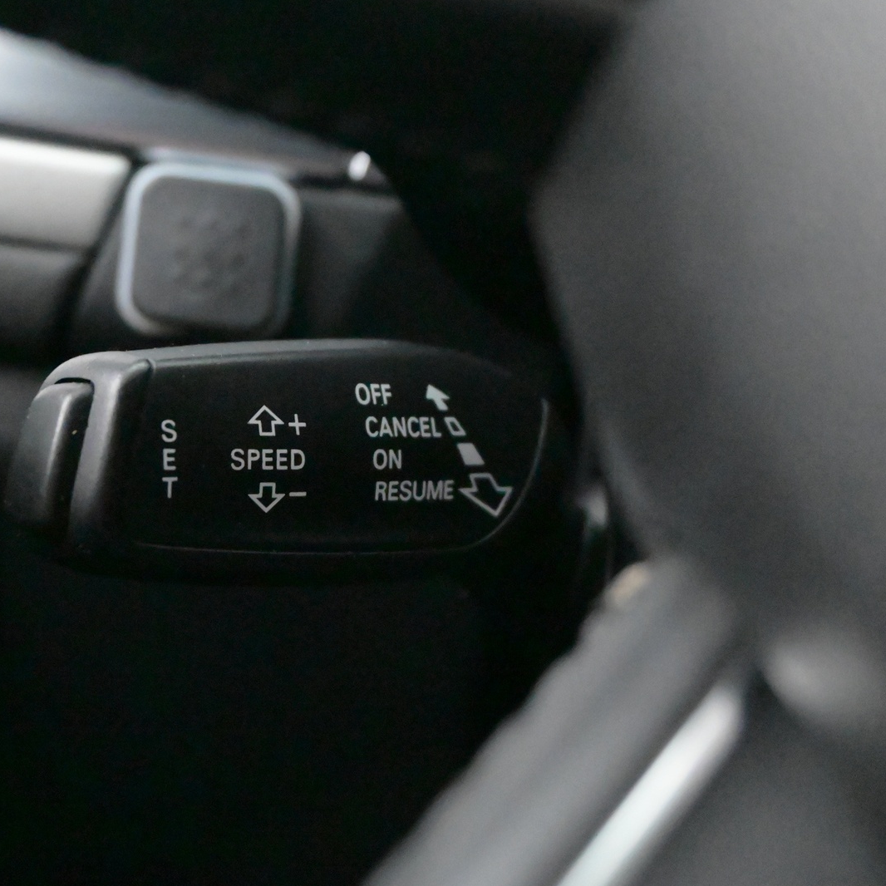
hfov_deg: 27.2
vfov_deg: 27.3
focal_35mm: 63
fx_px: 1823
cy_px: 442
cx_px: 352
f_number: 5
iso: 22800
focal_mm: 32.5
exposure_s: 1/50
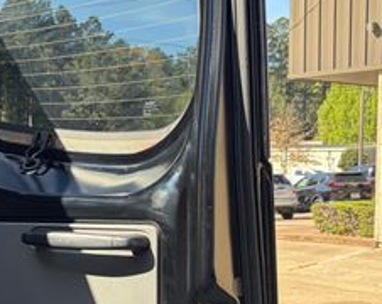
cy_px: 206
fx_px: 813
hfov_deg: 25.3
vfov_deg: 21.1
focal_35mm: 72
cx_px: 7
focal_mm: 5.96
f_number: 1.6
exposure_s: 1/884
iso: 64
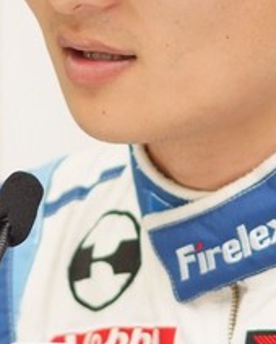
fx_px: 8758
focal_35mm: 859
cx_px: 125
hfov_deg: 1.8
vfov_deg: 2.3
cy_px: 0
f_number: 2.8
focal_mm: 180
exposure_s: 1/250
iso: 800
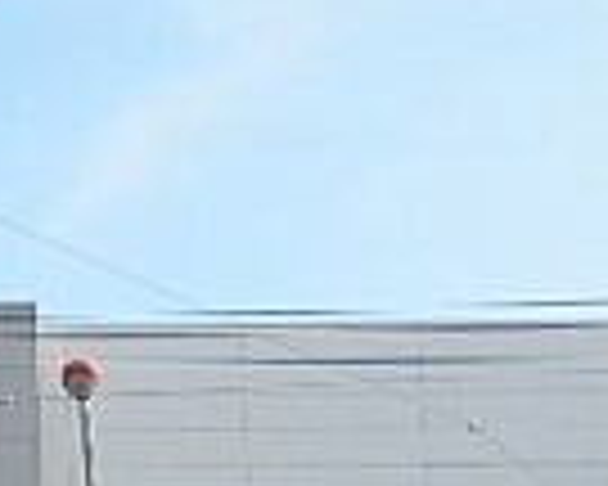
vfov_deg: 12.5
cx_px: -288
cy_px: 598
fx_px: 2159
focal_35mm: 120
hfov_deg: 14.9
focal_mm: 4.6
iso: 80
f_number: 3.2
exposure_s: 1/640
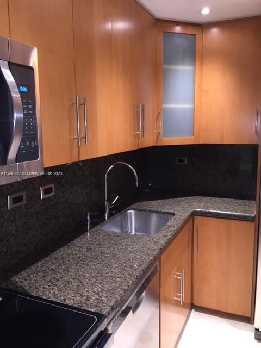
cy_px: 174
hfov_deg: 48.2
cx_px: 130
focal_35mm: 29
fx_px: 292
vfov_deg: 61.7
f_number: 2.2
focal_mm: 4.15
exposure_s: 1/30
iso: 200
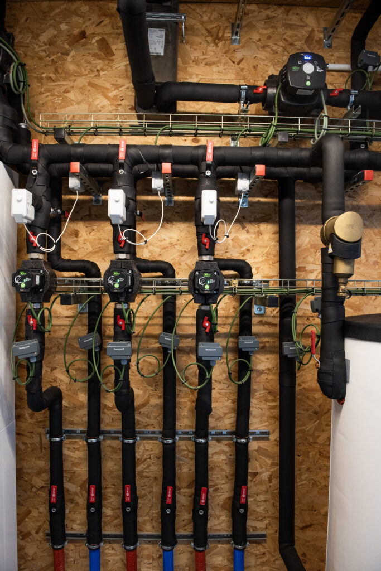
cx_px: 190
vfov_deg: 73.7
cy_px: 286
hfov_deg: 53.1
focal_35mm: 24
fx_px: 381
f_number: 5.6
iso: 800
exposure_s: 1/40
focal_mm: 24
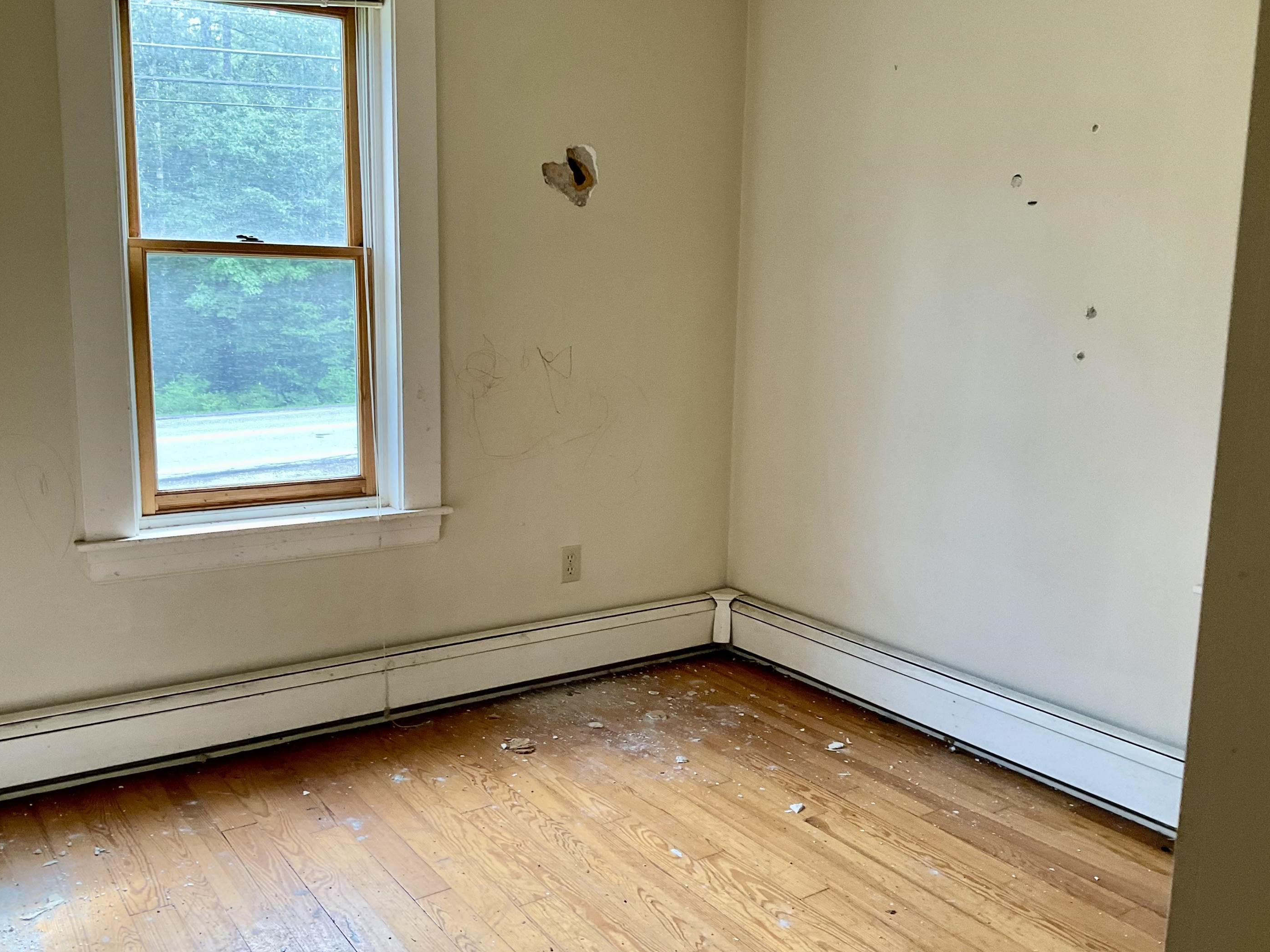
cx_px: 624
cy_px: 487
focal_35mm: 32
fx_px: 1174
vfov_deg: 44.2
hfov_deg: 56.8
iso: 50
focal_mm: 3
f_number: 1.8
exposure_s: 1/60
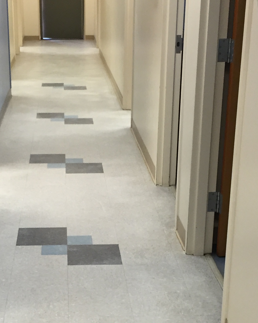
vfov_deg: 26.1
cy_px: 237
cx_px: 75
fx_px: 687
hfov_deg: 21.1
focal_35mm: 72
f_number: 2.2
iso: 40
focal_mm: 4.15
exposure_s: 1/30
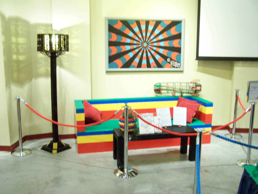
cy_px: 97
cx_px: 129
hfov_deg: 49.0
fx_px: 283
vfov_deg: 37.7
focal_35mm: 38
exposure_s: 1/13
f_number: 2.8
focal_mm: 6.3
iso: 400
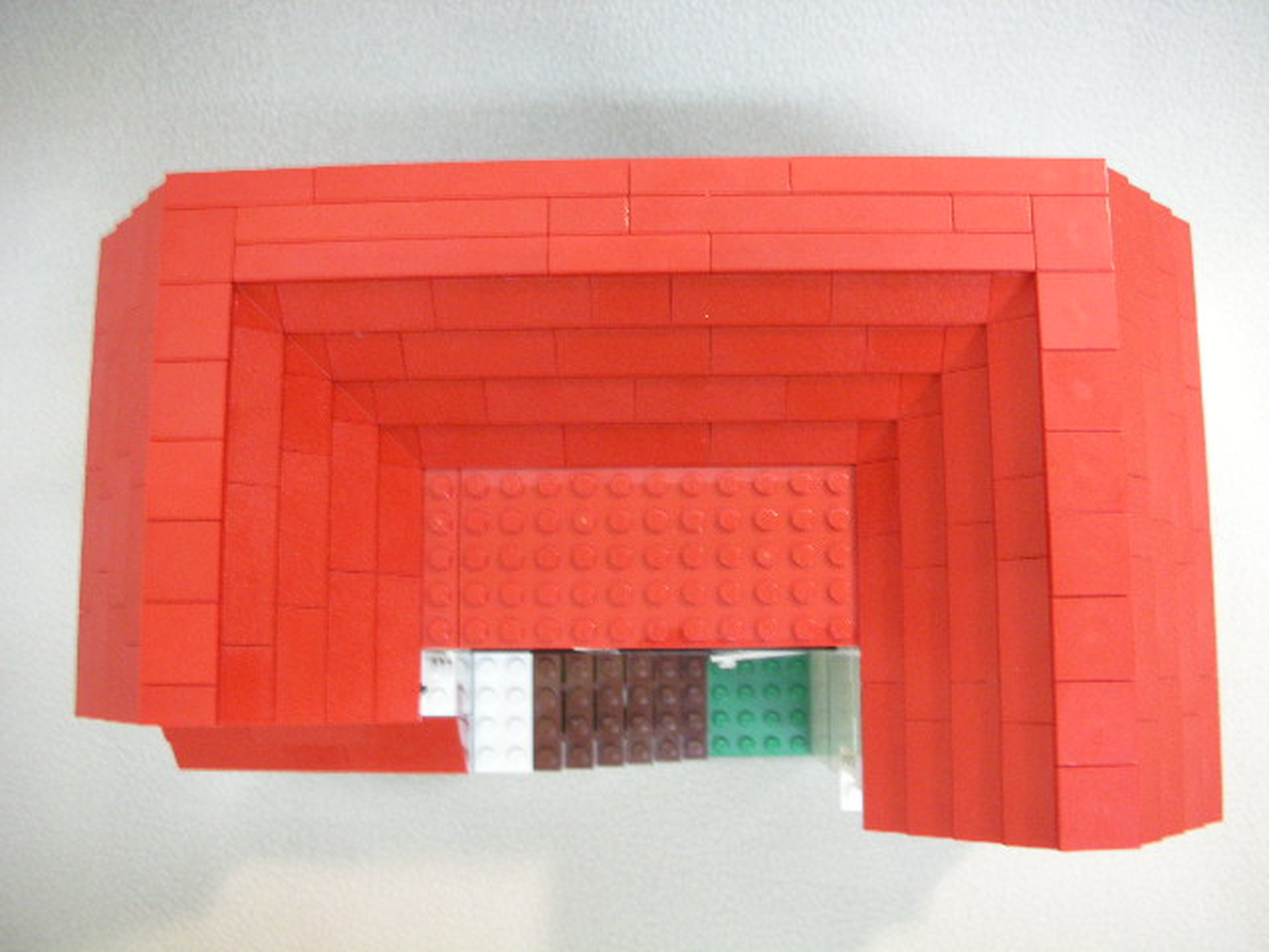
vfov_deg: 40.7
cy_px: 476
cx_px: 634
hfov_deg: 52.6
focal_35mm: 35
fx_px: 1283
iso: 200
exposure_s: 1/8.8
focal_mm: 5.8
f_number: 2.8
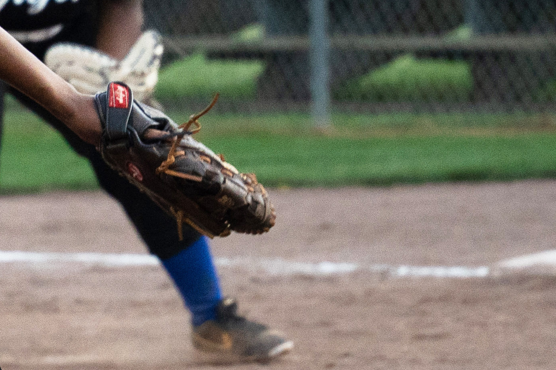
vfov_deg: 1.6
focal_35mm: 864
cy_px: 175
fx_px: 13343
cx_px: -187
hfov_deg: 2.4
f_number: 5.6
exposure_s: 1/1000
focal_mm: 200
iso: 1250
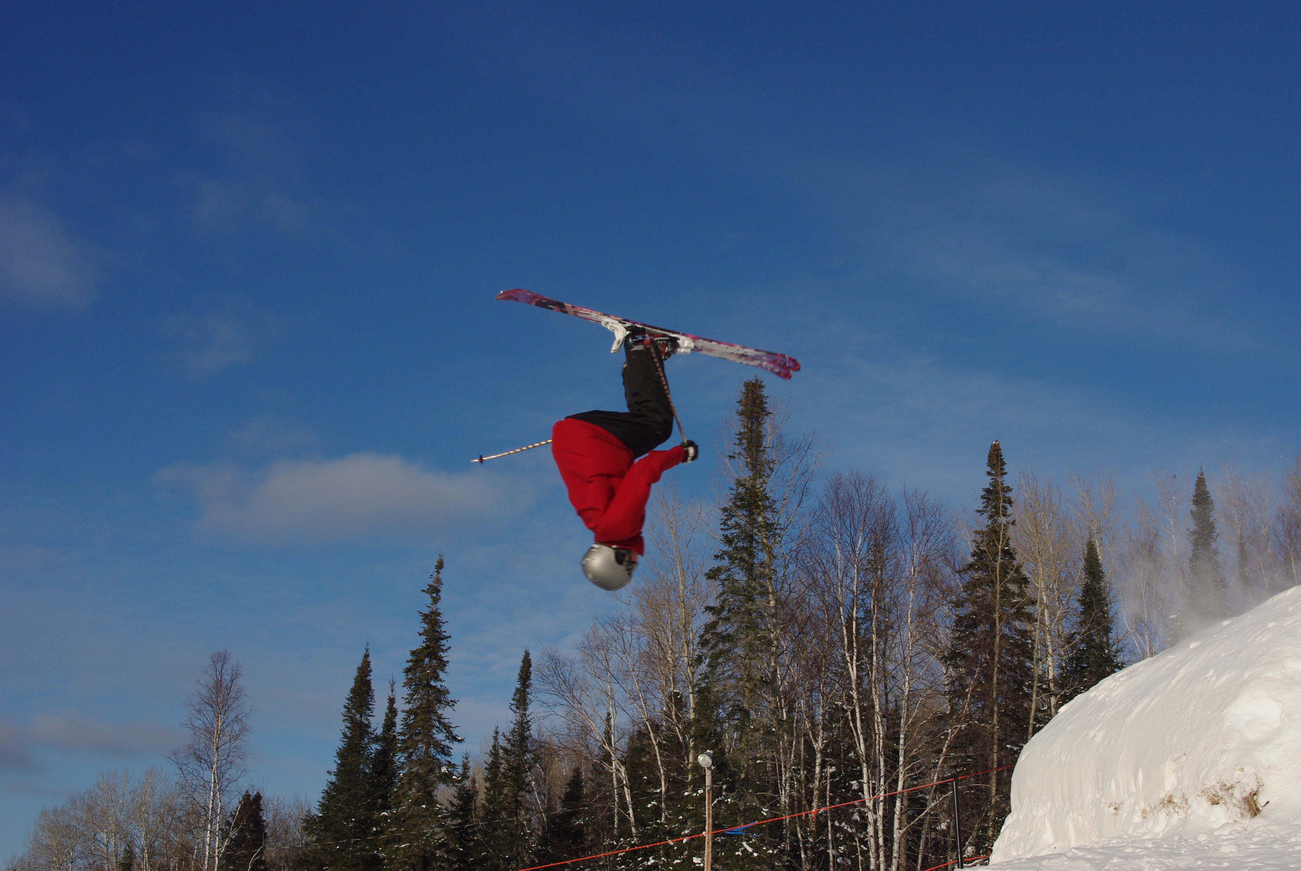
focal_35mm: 46
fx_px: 1664
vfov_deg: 29.3
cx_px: 650
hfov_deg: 42.7
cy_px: 436
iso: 200
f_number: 8
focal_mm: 30.63
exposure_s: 1/500
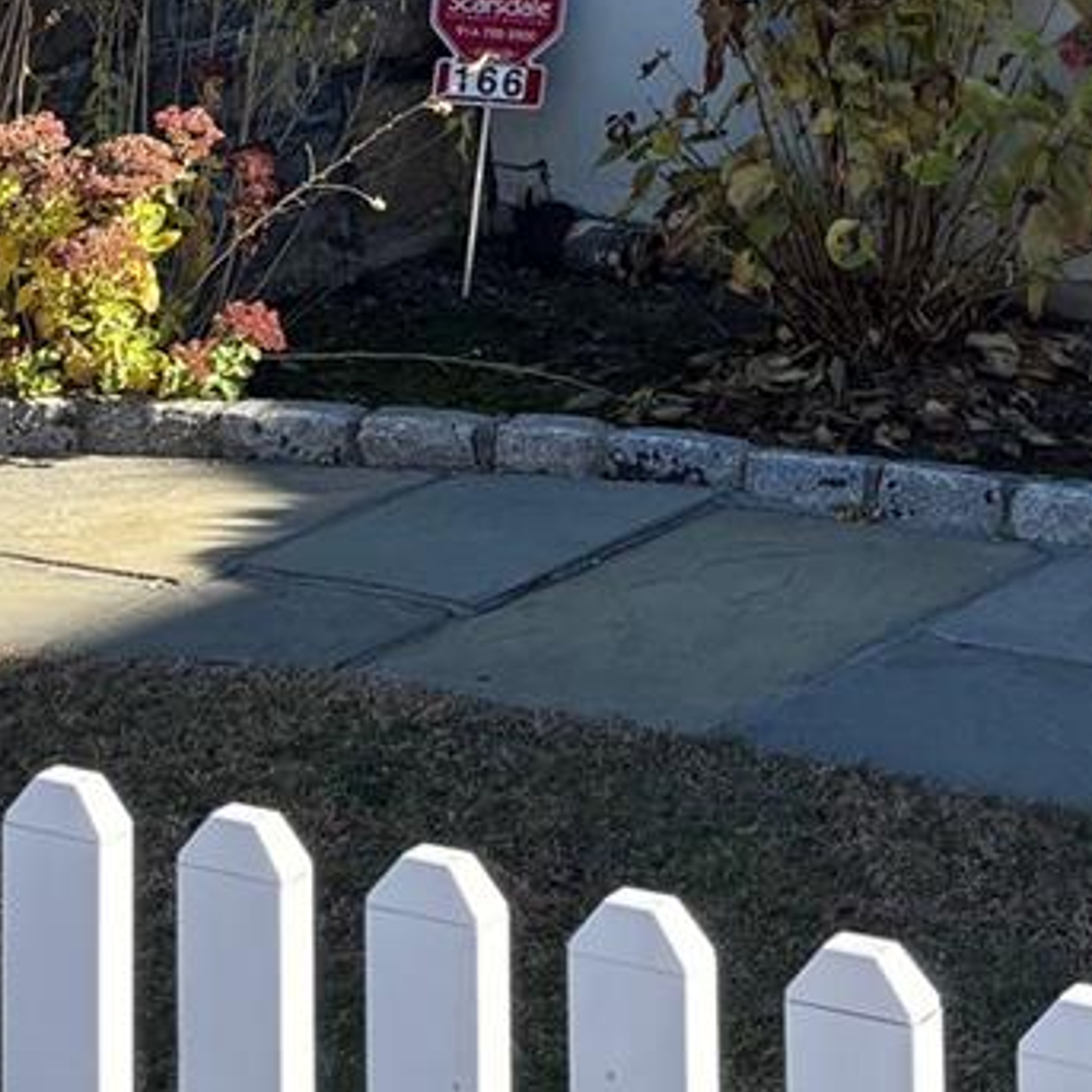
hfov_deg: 16.1
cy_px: -885
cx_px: 1394
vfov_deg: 14.7
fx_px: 3676
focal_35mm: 103
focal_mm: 5.96
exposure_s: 1/1080
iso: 50
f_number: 1.6
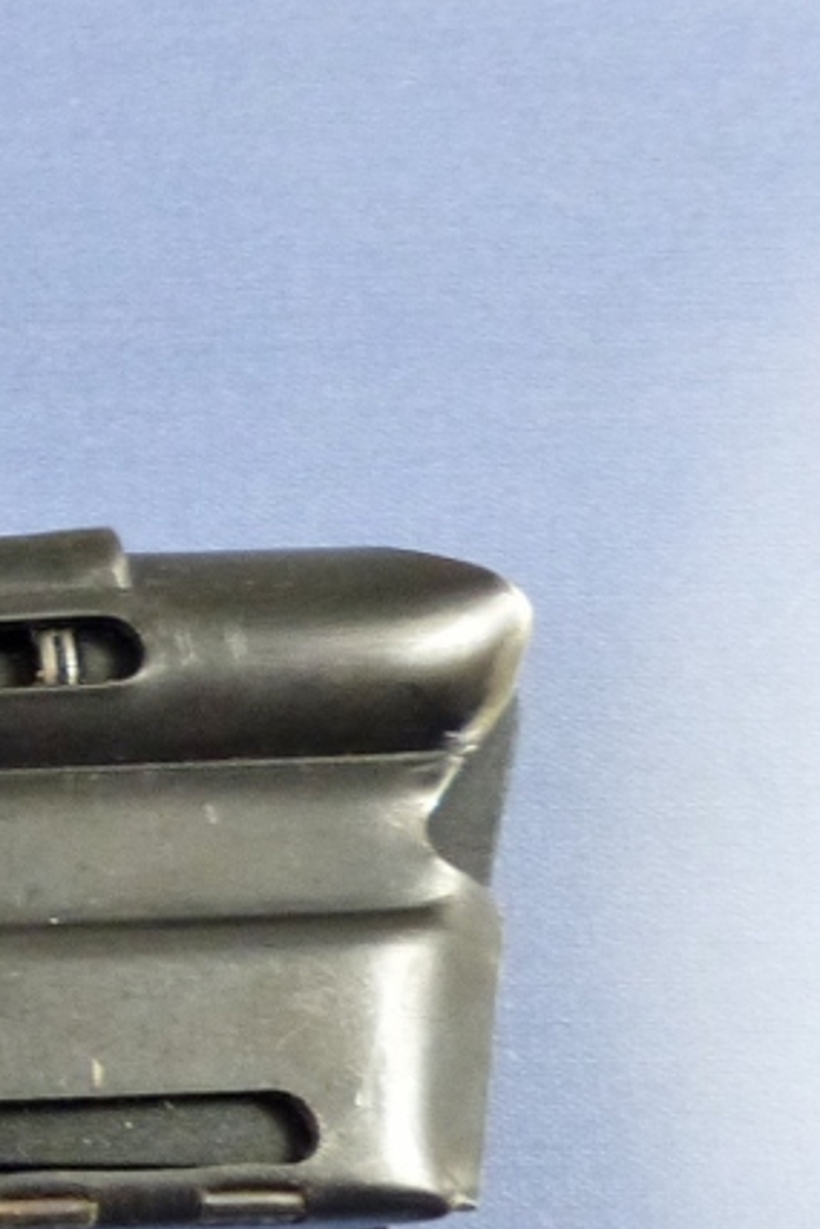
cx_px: -878
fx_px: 2492
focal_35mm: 73
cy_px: 938
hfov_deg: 14.9
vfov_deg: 27.3
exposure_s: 1/125
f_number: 2.8
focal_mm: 4.5
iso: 400
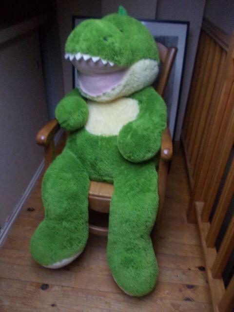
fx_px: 252
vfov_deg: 63.4
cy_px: 156
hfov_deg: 49.7
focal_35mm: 28
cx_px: 117
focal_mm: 4
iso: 280
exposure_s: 1/25
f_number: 2.7
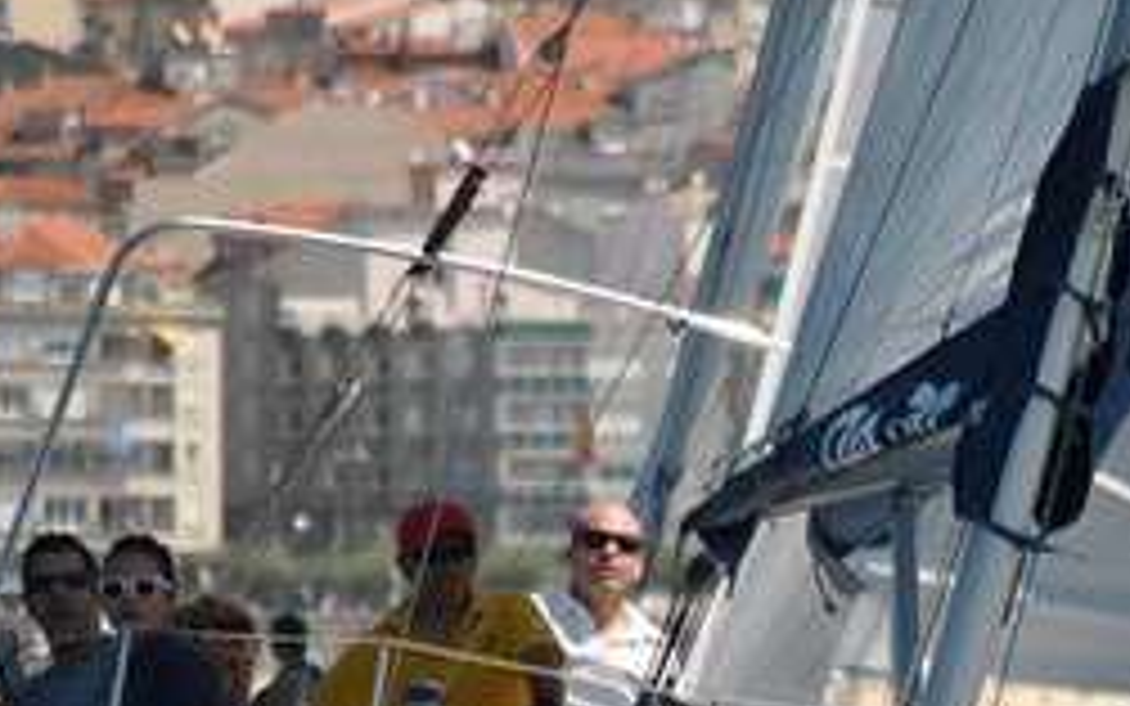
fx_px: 30064
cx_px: 1022
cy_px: 935
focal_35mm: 976
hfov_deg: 2.2
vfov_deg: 1.3
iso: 100
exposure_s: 1/500
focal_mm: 200
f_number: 5.6
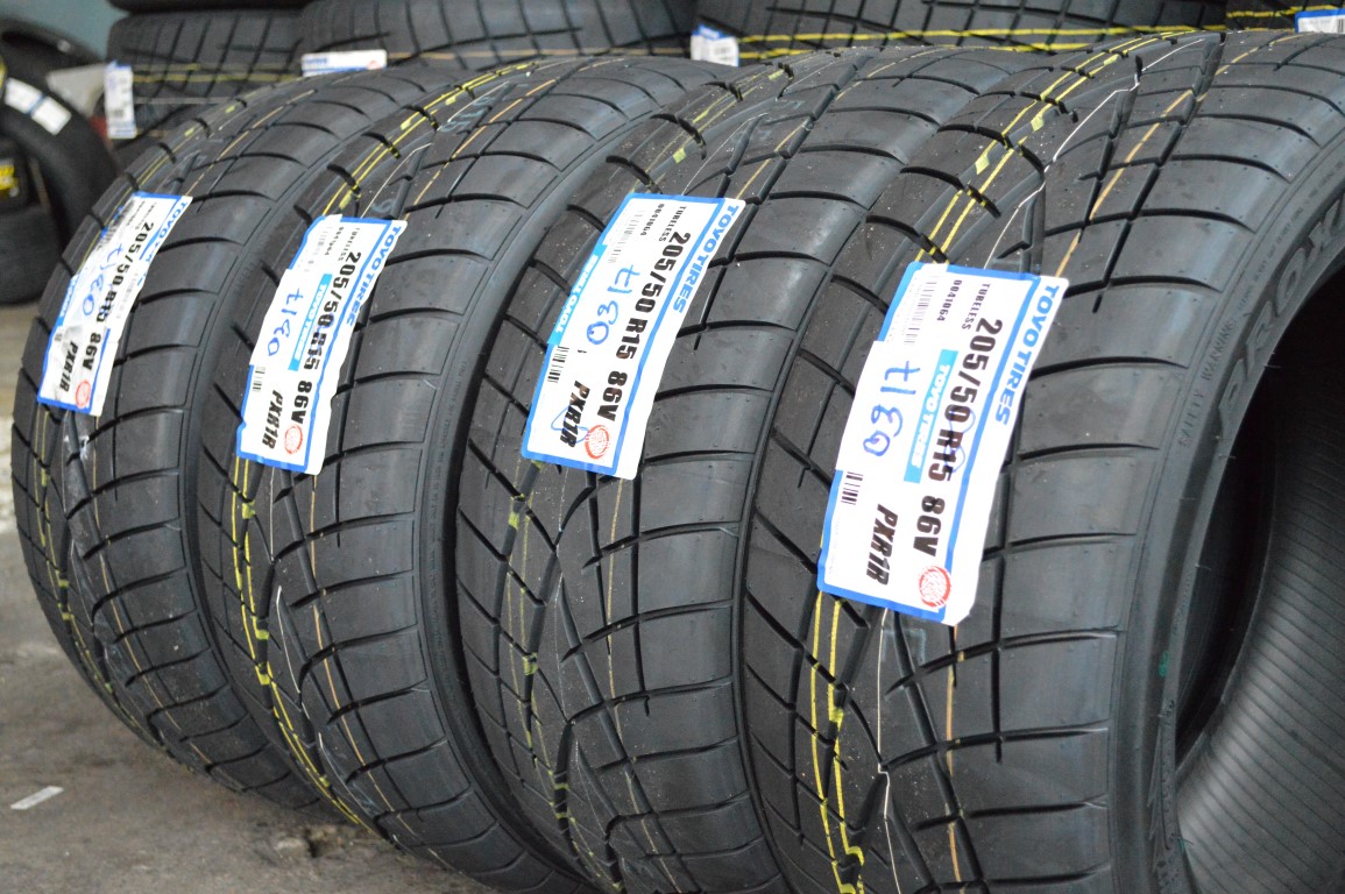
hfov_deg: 37.9
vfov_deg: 25.7
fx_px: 1960
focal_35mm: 52
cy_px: 447
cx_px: 672
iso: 6400
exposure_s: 1/640
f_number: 5
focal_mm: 35
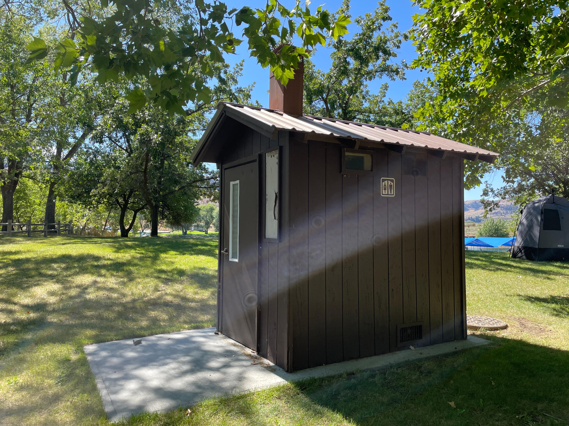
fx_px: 427
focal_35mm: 26
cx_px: 284
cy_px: 213
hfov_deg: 67.3
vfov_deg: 53.1
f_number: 1.6
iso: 32
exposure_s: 1/861
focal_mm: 4.2
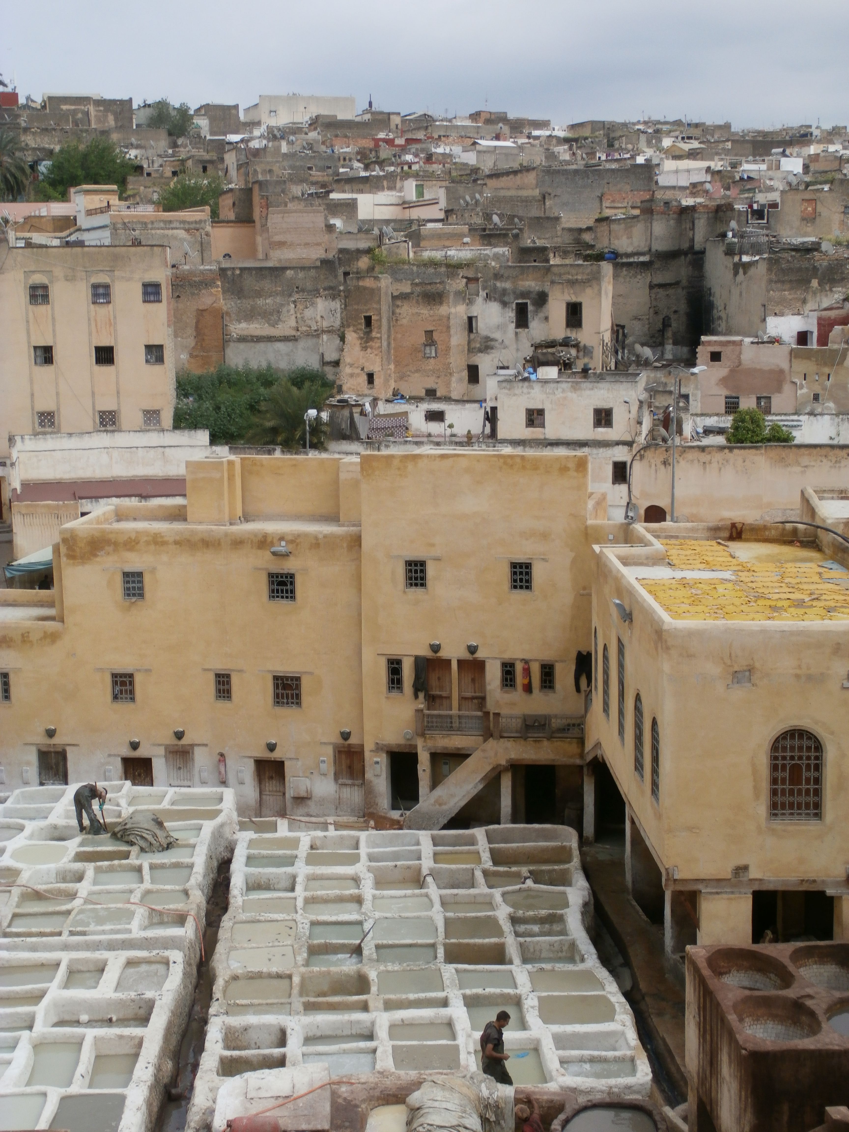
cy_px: 566
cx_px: 424
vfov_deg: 42.1
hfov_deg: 32.2
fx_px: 1472
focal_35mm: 45
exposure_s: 1/1000
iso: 100
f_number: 3.8
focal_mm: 8.02
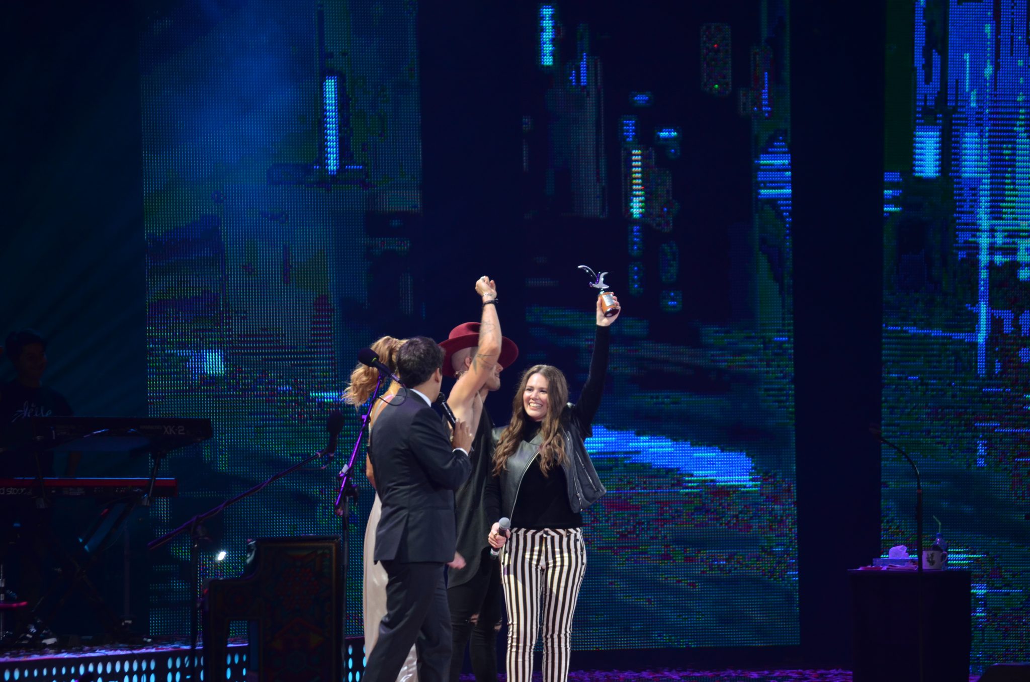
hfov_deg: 10.2
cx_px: 515
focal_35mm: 202
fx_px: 5781
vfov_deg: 6.8
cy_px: 341
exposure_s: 1/125
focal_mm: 135
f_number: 5
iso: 800
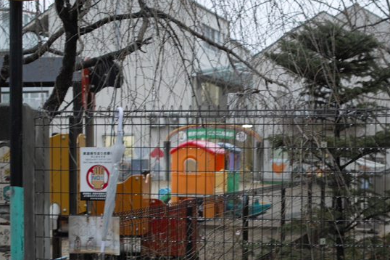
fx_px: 844
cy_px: 204
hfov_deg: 26.0
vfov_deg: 17.3
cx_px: 224
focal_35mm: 78
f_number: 2.8
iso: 200
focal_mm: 24.2
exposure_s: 1/20
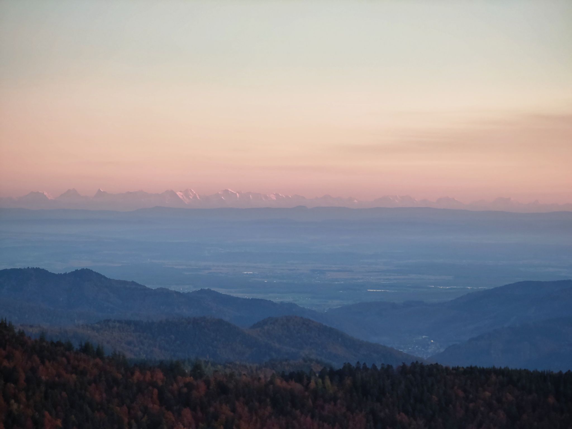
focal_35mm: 127
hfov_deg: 15.5
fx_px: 2099
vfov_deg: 11.7
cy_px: 214
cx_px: 286
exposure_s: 1/100
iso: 393
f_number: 4.1
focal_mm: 22
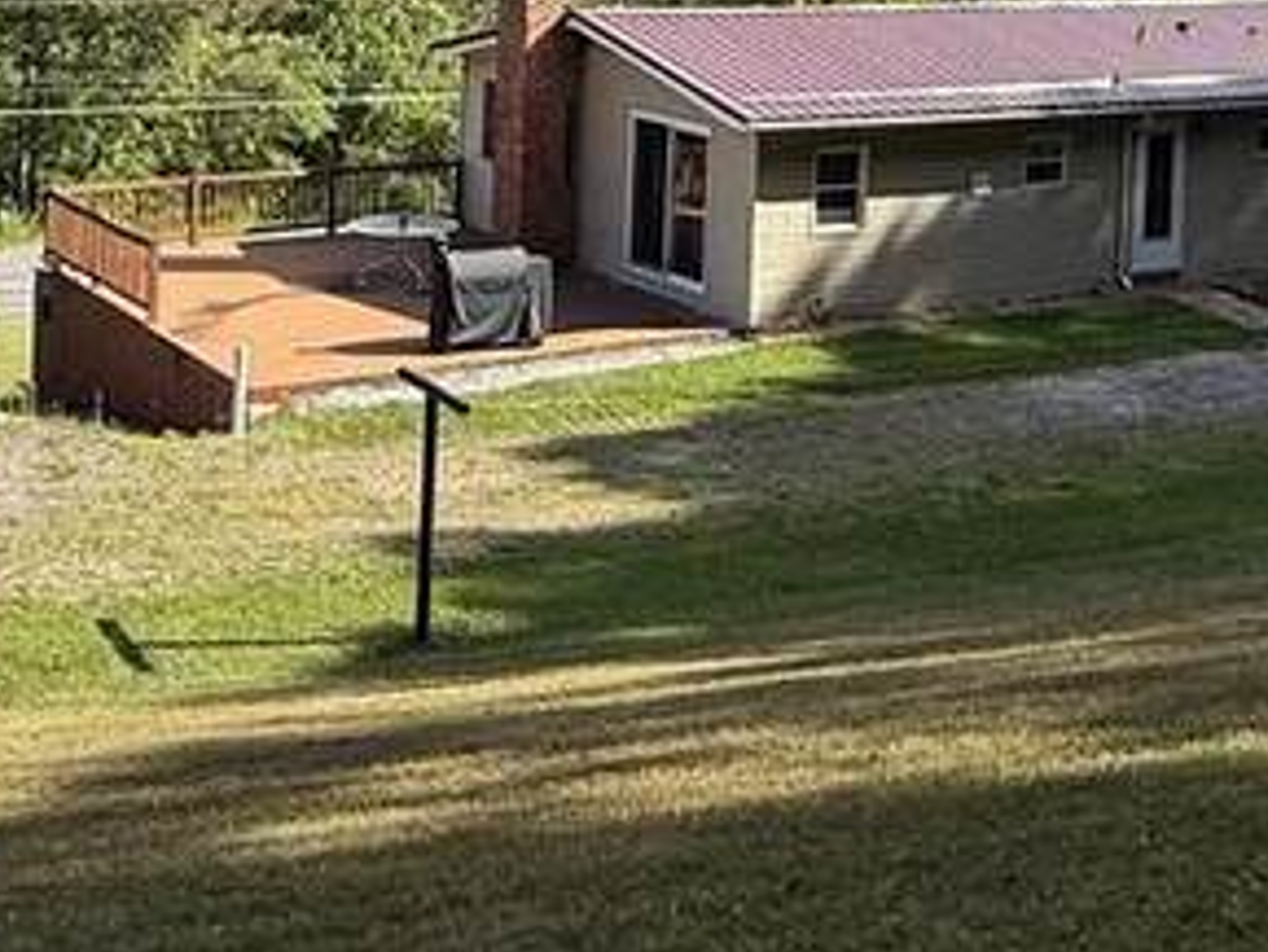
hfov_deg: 31.2
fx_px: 2272
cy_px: -127
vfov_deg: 22.2
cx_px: 711
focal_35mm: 62
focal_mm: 2.22
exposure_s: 1/1901
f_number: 2.2
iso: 50
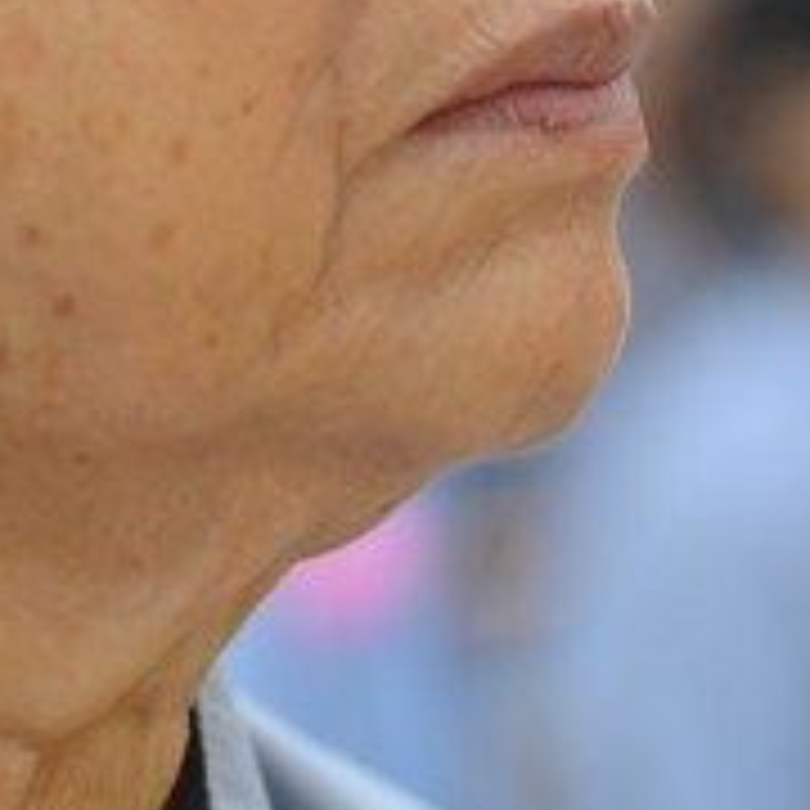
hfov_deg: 4.7
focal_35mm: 369
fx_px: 9769
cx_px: 297
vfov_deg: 4.7
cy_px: -20
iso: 1250
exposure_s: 1/80
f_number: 4
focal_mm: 120
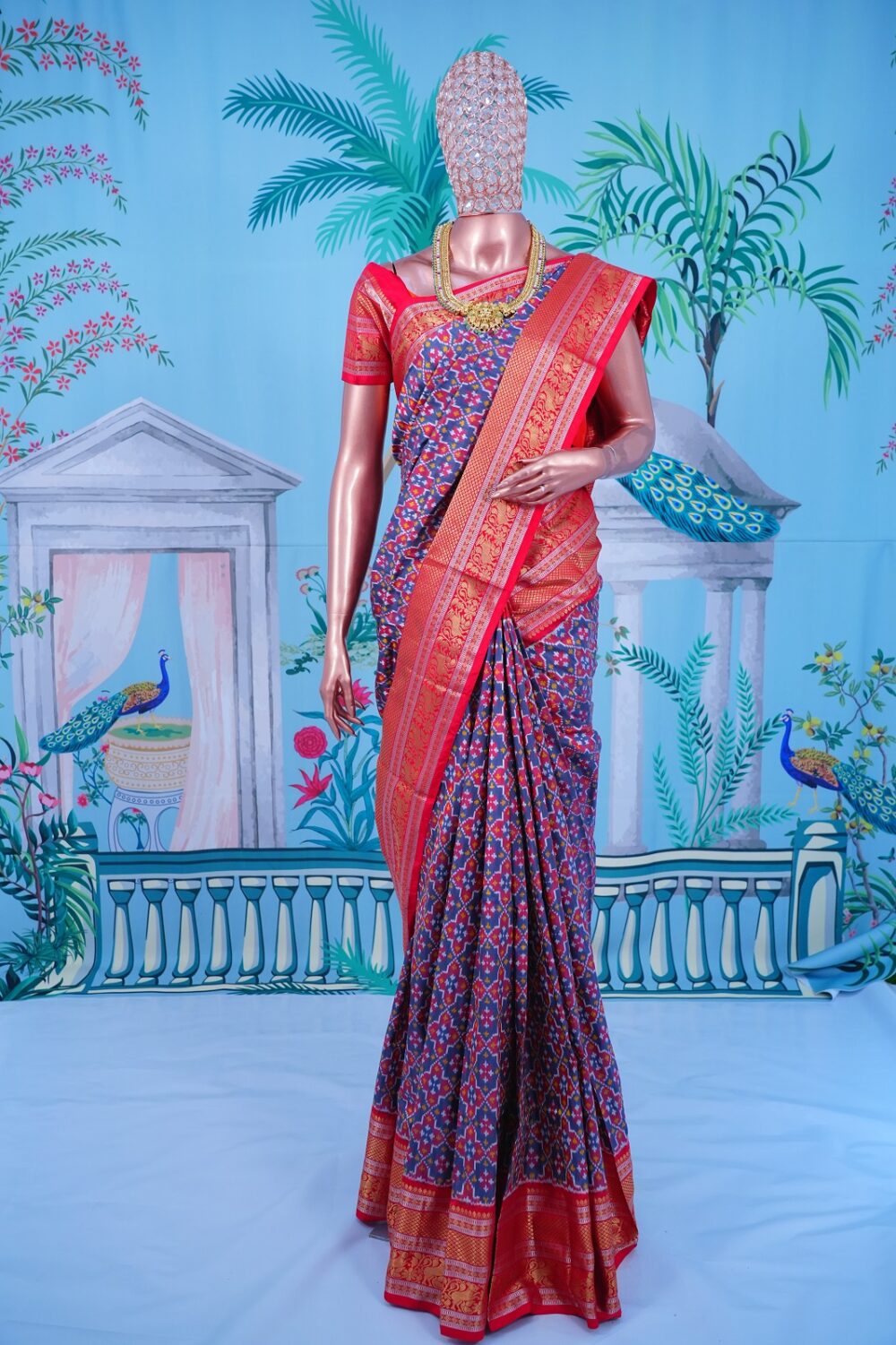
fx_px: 1195
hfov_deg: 41.1
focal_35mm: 32
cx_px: 448
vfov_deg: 58.7
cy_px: 672
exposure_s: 1/640
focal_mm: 32
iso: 1250
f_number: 5
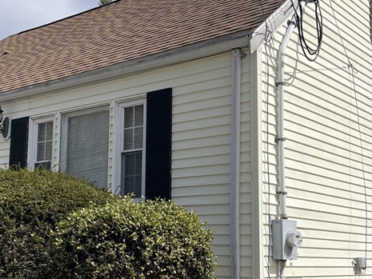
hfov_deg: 34.9
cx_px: 165
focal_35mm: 55
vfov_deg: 26.5
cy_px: 158
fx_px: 591
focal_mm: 5.1
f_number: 1.6
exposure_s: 1/7407
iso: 32
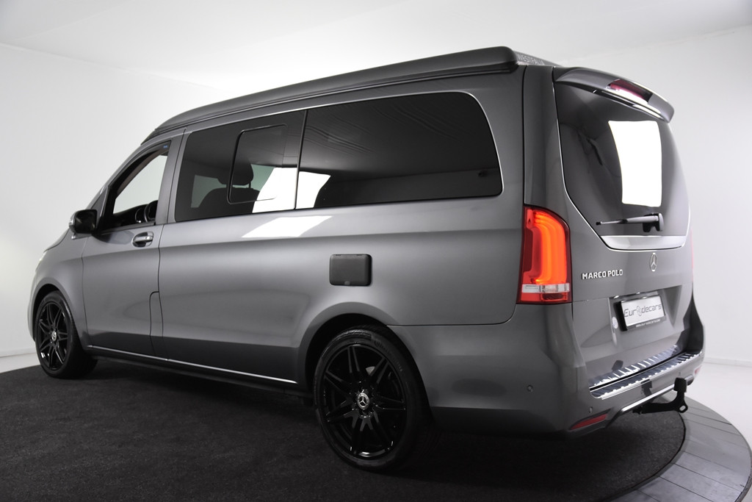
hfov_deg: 57.2
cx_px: 376
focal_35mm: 33
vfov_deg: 40.0
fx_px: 689
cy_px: 251
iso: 1600
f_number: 4.5
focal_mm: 22
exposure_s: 1/80
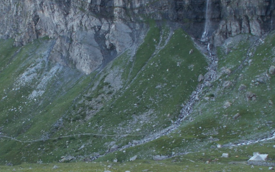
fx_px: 450
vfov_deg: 21.5
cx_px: 92
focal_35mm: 60
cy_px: 128
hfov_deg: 33.7
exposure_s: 1/30
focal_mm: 5.86
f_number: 3.2
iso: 50
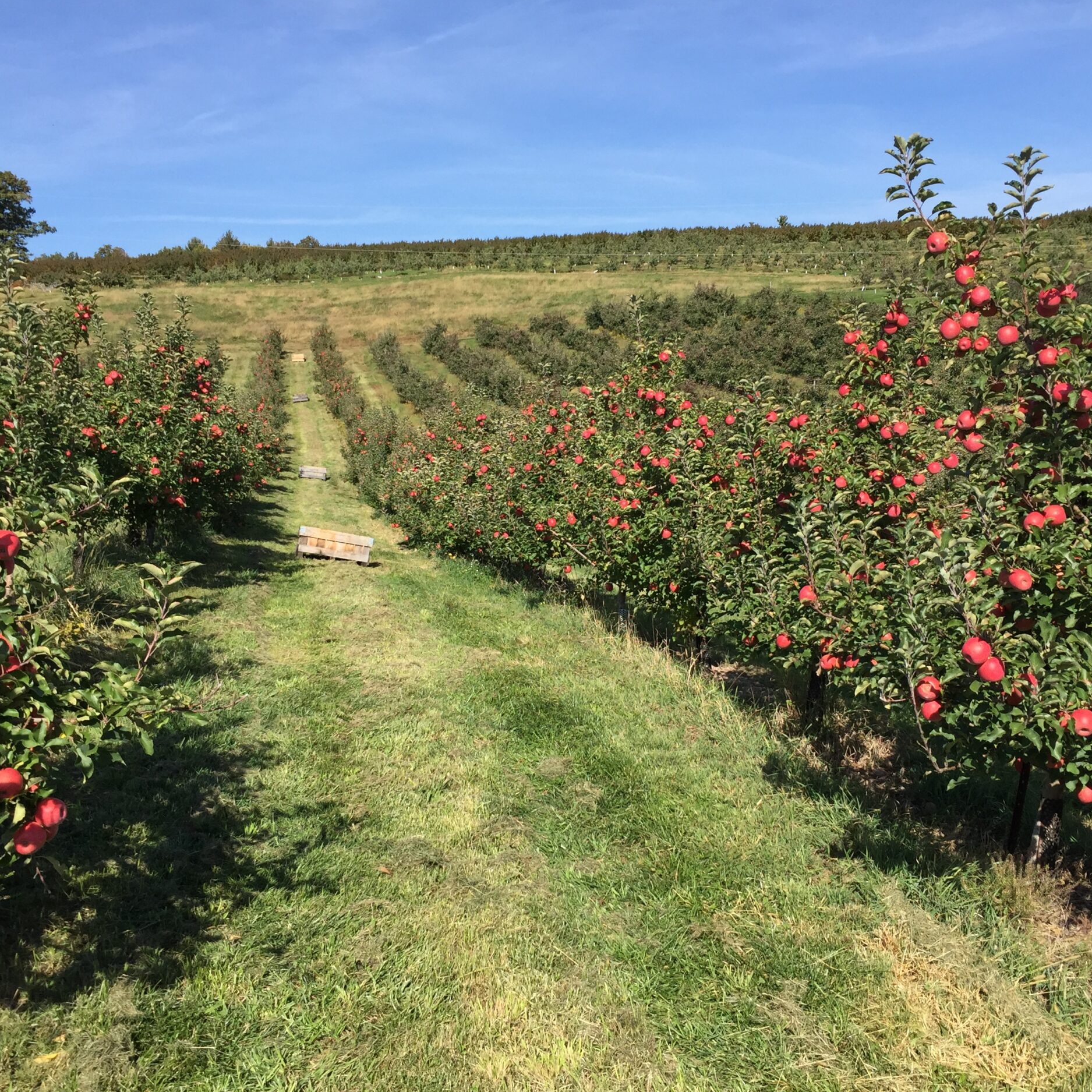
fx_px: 1249
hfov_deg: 47.2
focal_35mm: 35
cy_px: 557
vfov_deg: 47.2
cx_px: 578
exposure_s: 1/1799
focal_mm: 4.15
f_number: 2.2
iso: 32
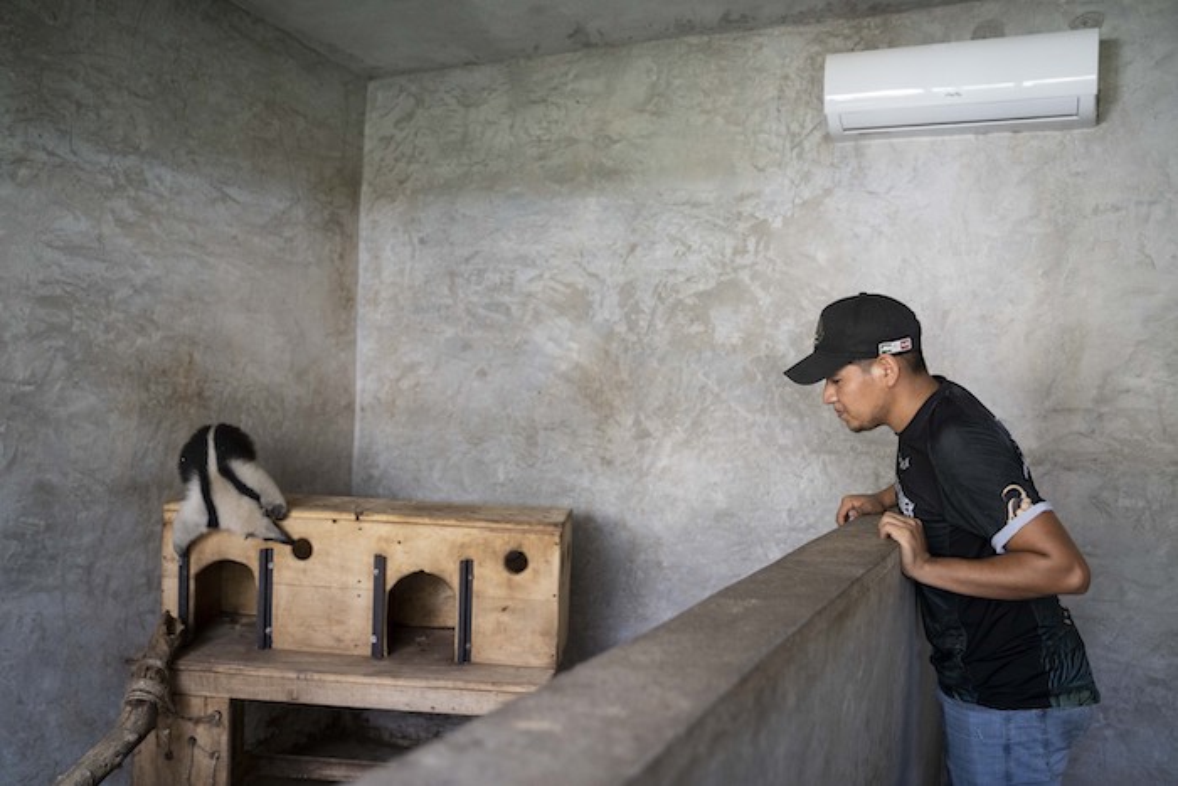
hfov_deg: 65.5
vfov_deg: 46.4
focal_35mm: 28
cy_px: 393
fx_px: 916
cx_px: 589
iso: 2000
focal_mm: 28
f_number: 2.8
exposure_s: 1/100
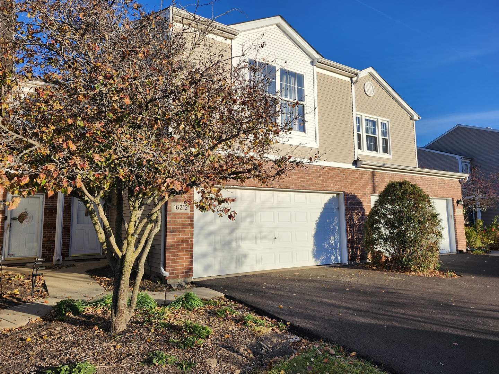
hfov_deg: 73.9
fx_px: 332
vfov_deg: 58.9
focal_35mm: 23
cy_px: 187
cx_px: 250
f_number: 1.8
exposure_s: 1/1354
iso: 25
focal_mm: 5.54
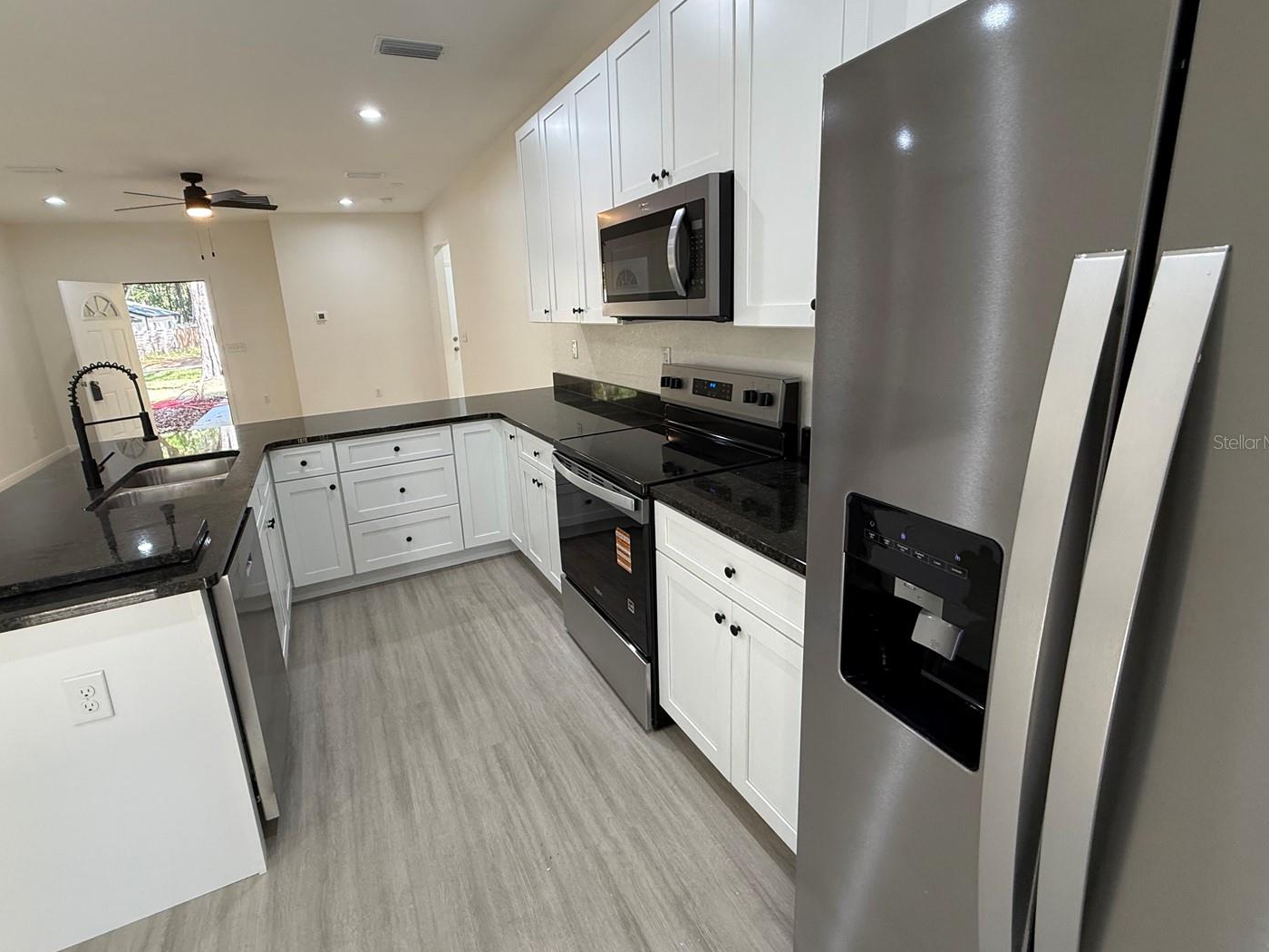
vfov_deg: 78.0
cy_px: 442
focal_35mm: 16
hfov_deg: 94.2
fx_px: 587
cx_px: 574
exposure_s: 1/120
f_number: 2.2
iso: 250
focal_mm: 2.22
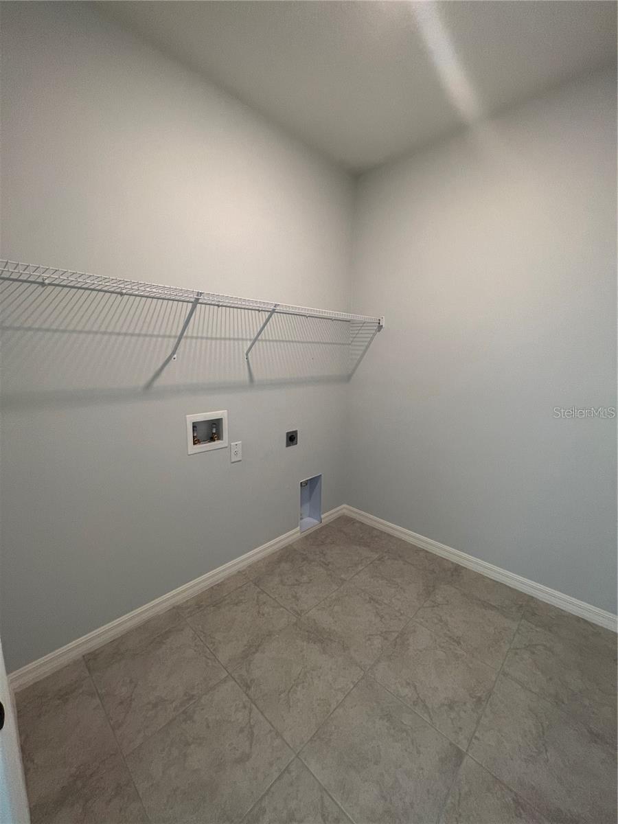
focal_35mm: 13
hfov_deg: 89.9
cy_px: 412
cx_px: 309
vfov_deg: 106.2
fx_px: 309
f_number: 1.8
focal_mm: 1.57
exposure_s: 1/60
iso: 125
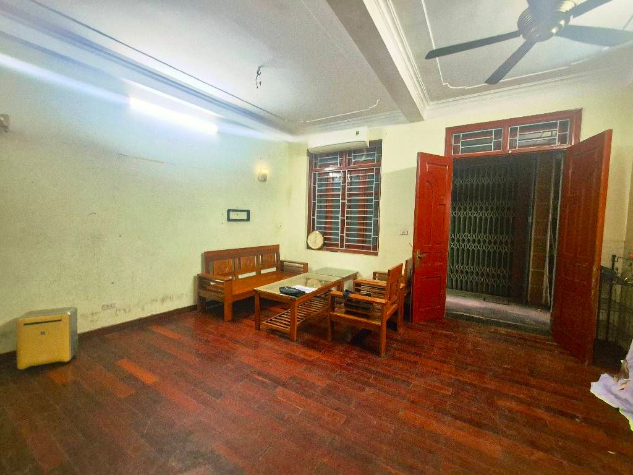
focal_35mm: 13
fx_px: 238
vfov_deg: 89.9
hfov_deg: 106.2
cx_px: 316
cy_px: 238
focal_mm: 2.2
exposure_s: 1/50
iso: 1000
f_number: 2.2
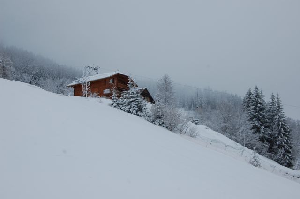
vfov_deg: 26.4
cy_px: 100
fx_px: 424
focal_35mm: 51
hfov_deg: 38.9
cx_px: 150
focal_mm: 34
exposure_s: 1/320
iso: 200
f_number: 9
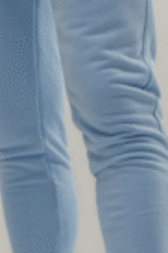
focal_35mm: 158
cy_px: 109
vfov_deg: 13.0
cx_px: 92
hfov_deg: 8.7
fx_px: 1109
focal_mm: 32
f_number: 4
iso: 200
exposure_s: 1/160
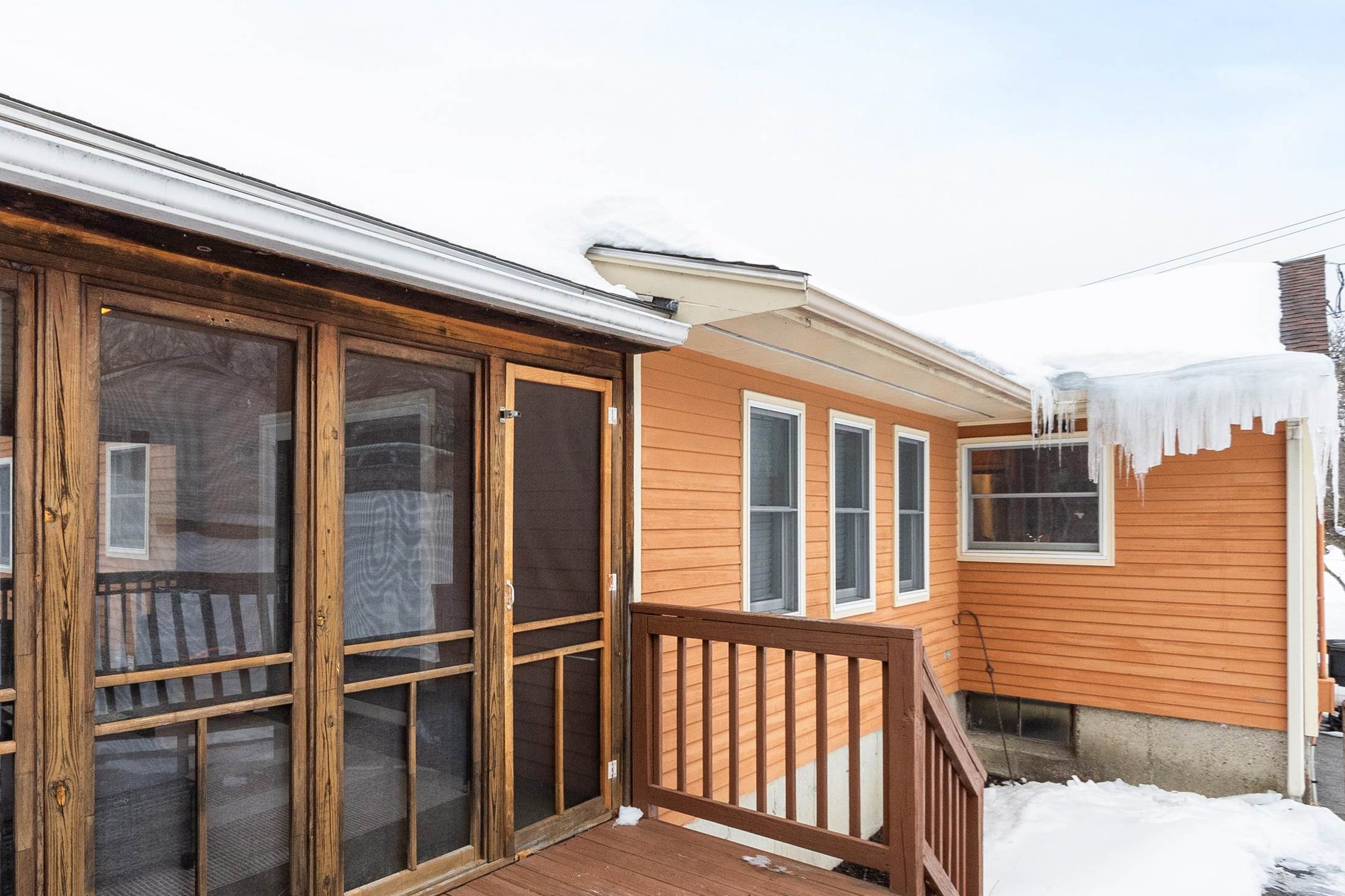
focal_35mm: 21
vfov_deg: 59.0
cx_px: 487
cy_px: 538
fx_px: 785
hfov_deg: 79.4
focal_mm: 10
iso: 1250
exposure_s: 1/125
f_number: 8
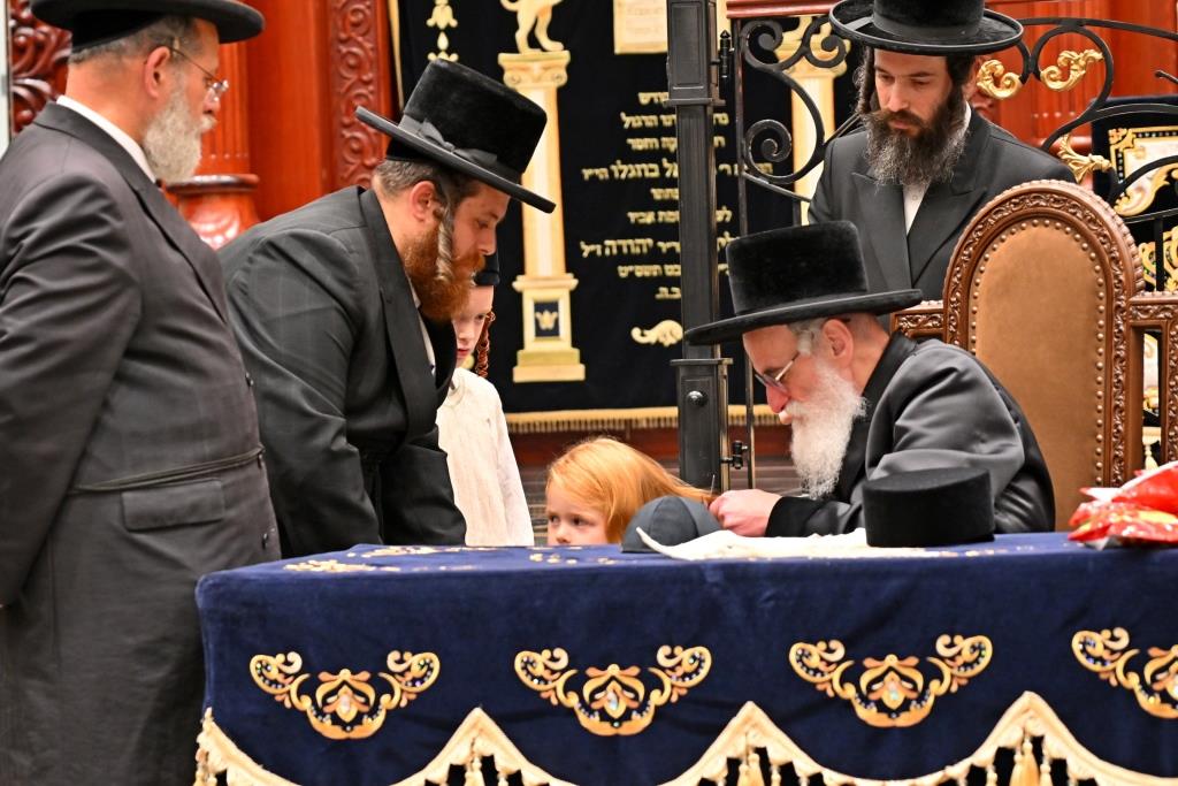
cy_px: 393
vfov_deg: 9.7
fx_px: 4614
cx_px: 589
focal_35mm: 141
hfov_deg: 14.5
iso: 500
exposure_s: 1/160
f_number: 4
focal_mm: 94
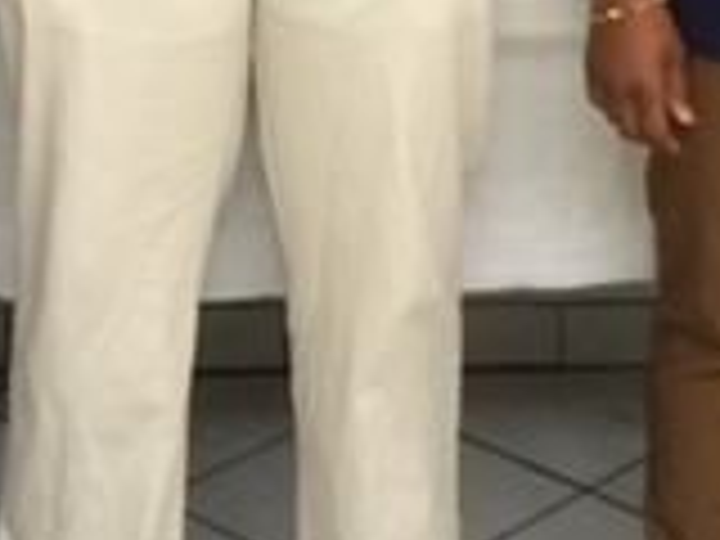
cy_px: -306
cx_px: 284
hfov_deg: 14.6
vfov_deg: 10.5
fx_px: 2808
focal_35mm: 135
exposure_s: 1/40
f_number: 2.2
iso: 40
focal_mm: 4.12
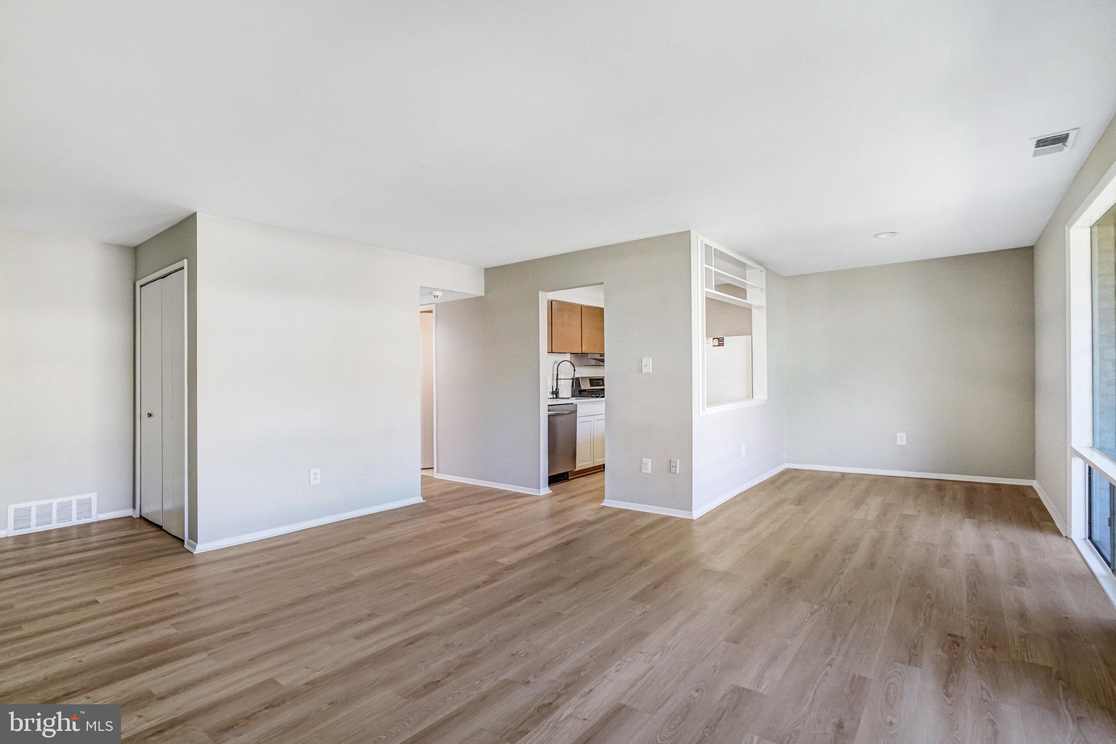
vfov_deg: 73.8
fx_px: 496
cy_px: 372
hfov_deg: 96.7
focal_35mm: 16
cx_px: 558
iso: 1250
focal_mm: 16
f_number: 8
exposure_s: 1/80
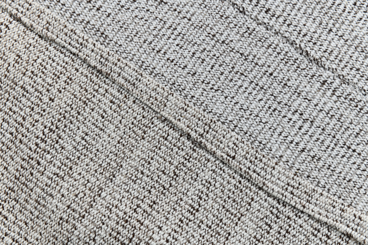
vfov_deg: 19.5
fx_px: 715
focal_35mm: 70
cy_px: 122
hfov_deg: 28.8
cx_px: 184
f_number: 6.3
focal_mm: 70
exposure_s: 1/100
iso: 400
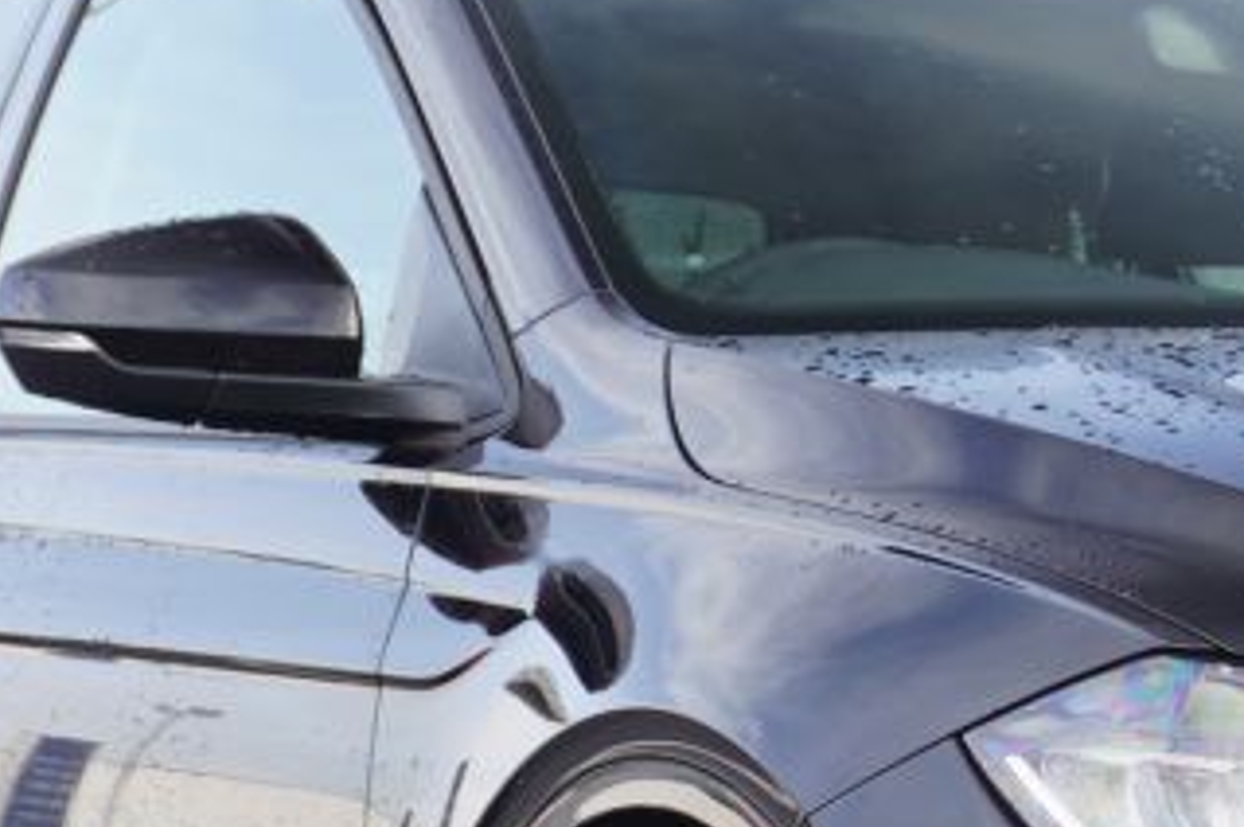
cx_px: 1423
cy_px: 644
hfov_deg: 6.8
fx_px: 10390
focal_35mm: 301
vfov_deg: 4.6
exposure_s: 1/80
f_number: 5.6
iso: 200
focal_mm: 40
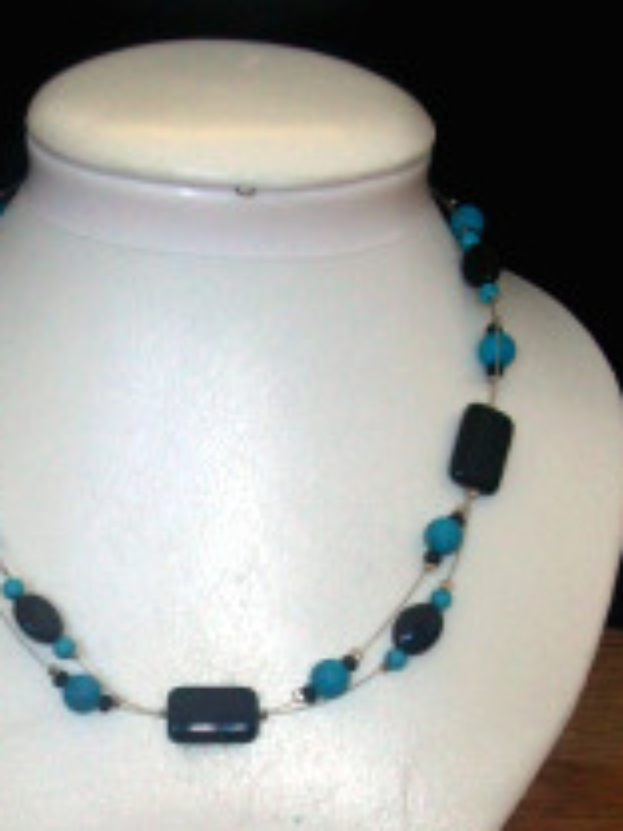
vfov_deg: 31.5
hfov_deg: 24.3
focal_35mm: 60
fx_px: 1440
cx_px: 204
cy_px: 647
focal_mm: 6
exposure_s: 1/60
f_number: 2.7
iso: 160
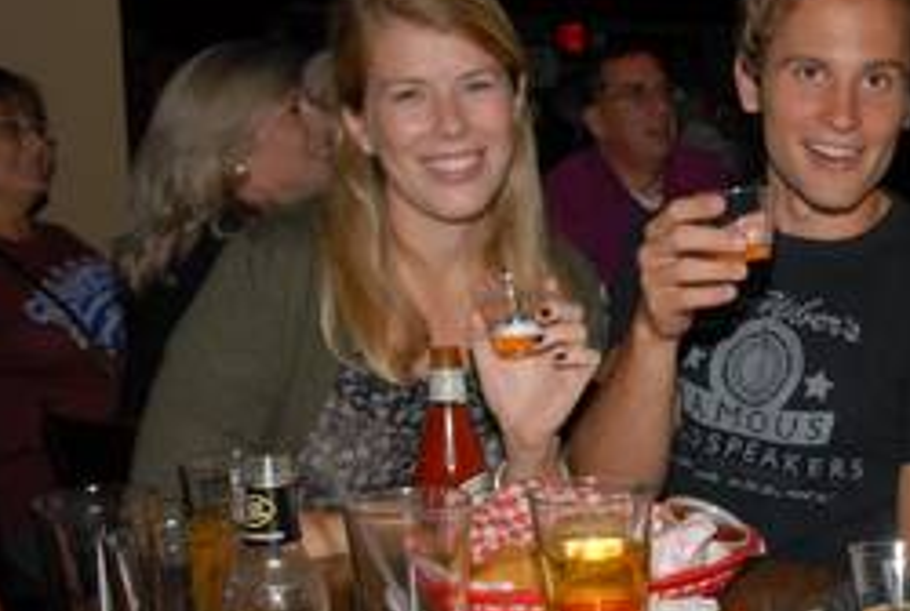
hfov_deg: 25.1
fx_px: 1976
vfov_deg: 17.6
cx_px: 841
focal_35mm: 78
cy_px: 318
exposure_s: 1/60
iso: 500
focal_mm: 26
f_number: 6.3
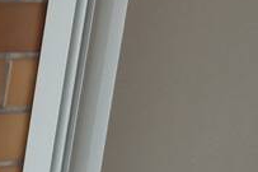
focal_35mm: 192
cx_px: -646
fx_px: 1375
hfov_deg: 8.2
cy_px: 283
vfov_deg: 7.0
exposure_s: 1/286
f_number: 1.8
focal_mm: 5.4
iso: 50
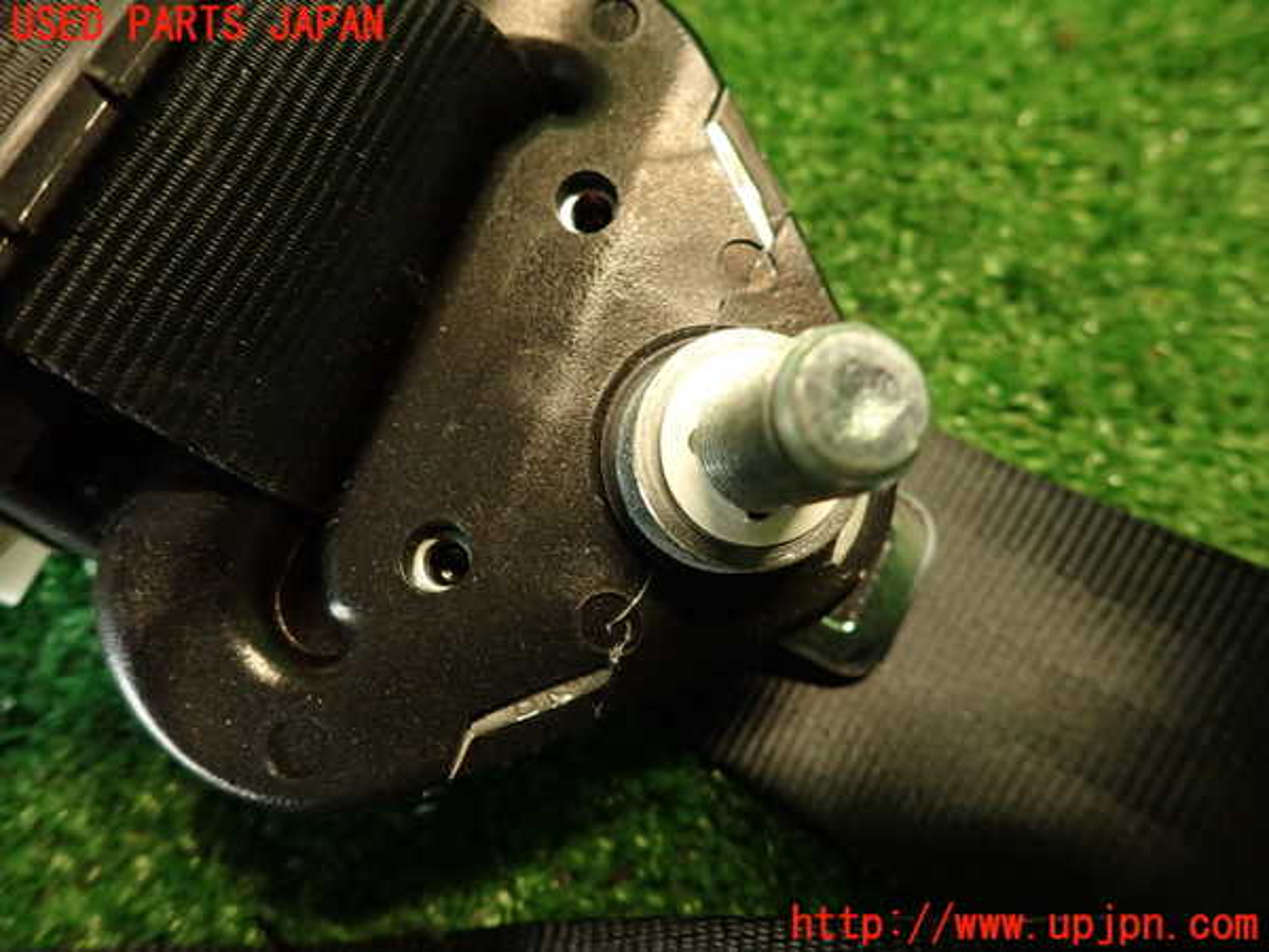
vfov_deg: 54.9
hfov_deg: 69.4
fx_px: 916
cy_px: 476
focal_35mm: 25
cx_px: 634
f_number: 2
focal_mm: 4.5
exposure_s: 1/30
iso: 320
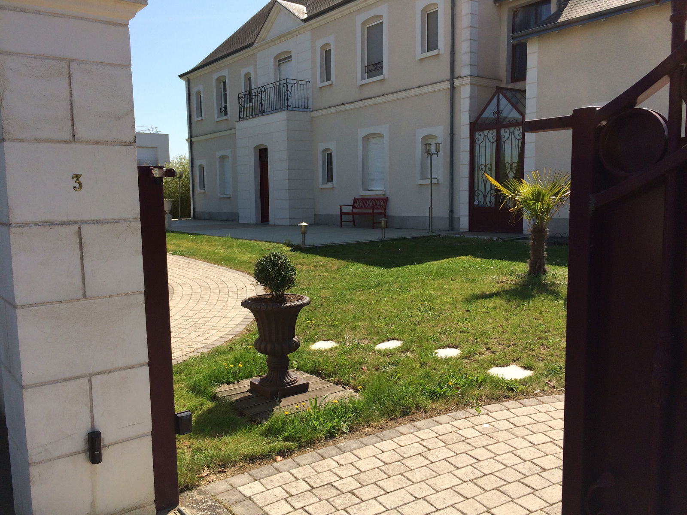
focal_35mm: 29
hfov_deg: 61.7
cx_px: 344
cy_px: 258
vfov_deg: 48.2
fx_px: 576
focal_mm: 4.15
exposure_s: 1/2283
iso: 32
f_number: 2.2
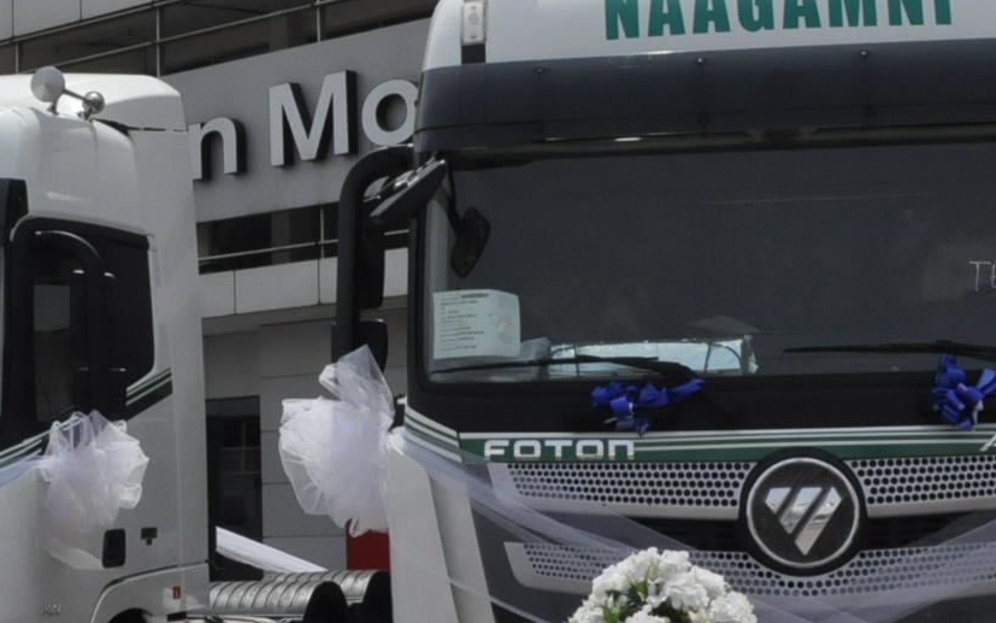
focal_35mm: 95
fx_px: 2579
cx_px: 118
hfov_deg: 21.4
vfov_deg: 13.8
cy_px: 325
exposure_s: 1/1000
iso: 1250
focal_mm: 24
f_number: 16
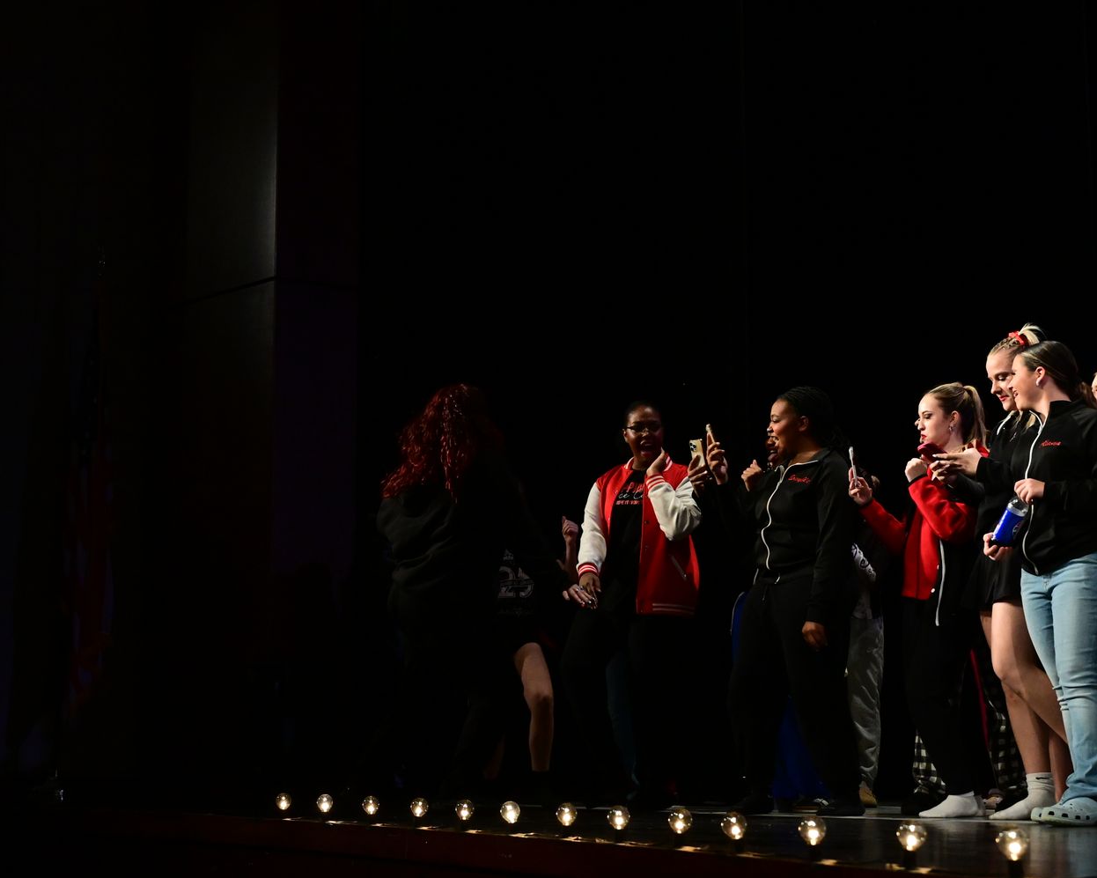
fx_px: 1981
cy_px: 439
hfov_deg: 30.9
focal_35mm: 61
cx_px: 476
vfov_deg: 25.0
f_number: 4
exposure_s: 1/800
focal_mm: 36
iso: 4000
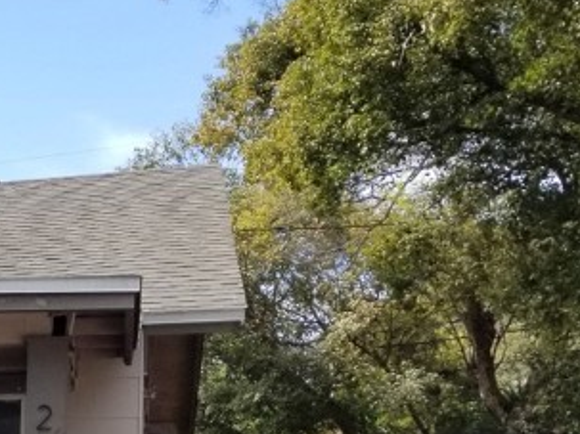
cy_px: 562
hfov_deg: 18.5
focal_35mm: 88
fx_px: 1474
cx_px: -392
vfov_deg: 15.9
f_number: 1.7
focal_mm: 4.3
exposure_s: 1/1292
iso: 50
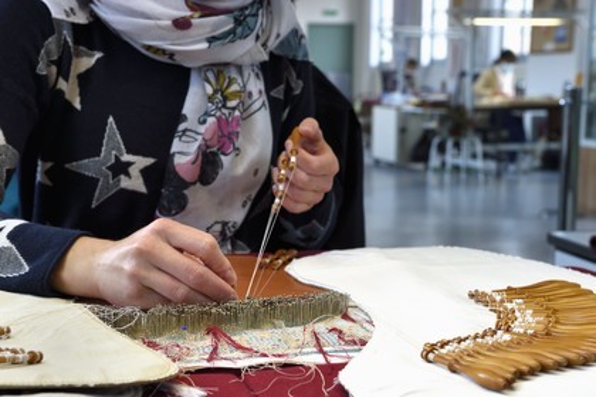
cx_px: 298
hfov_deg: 32.4
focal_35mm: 62
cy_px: 198
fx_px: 1026
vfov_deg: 21.9
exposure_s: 1/50
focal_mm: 62
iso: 800
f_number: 11
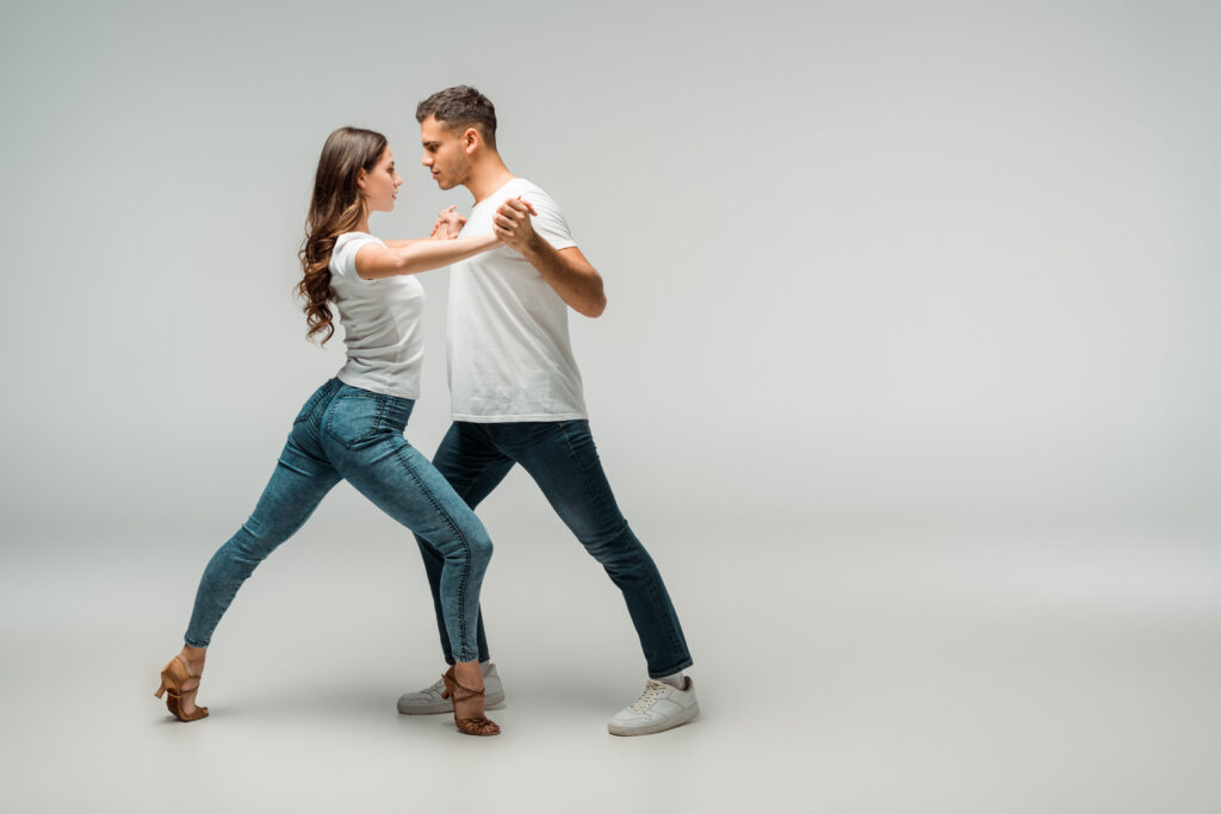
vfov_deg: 27.0
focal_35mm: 50
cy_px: 407
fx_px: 1696
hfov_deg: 39.6
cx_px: 610
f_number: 8
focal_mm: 50
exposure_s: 1/200
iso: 100
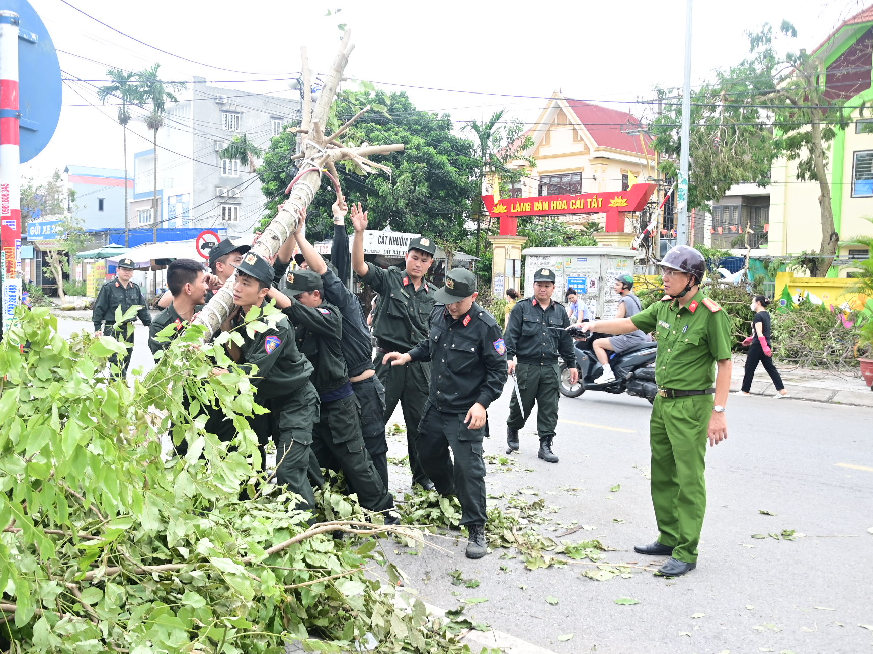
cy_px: 328
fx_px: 908
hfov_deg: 51.3
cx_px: 395
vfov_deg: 39.7
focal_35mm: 36
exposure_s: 1/200
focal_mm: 22
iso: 320
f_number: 4.5
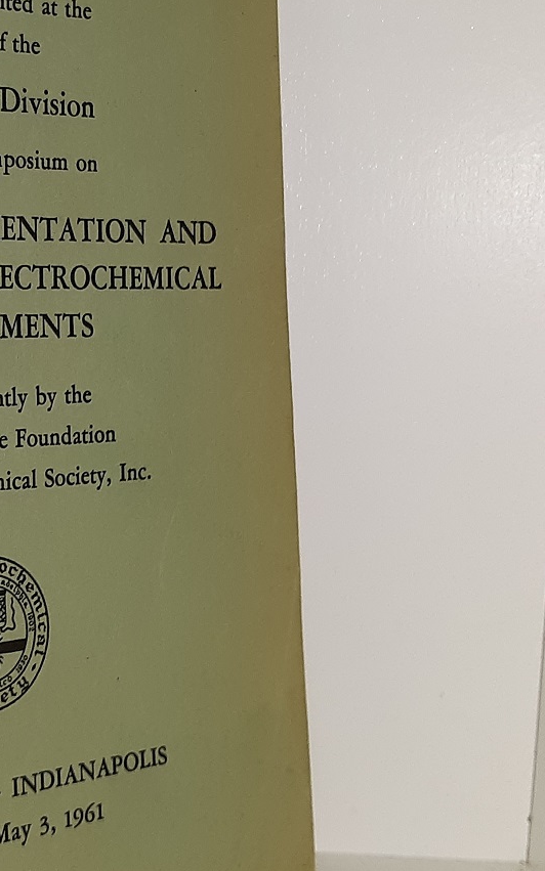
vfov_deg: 28.5
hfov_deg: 17.5
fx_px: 1711
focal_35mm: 72
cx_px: -45
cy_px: 322
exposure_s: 1/166
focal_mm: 3.7
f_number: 1.7
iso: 40
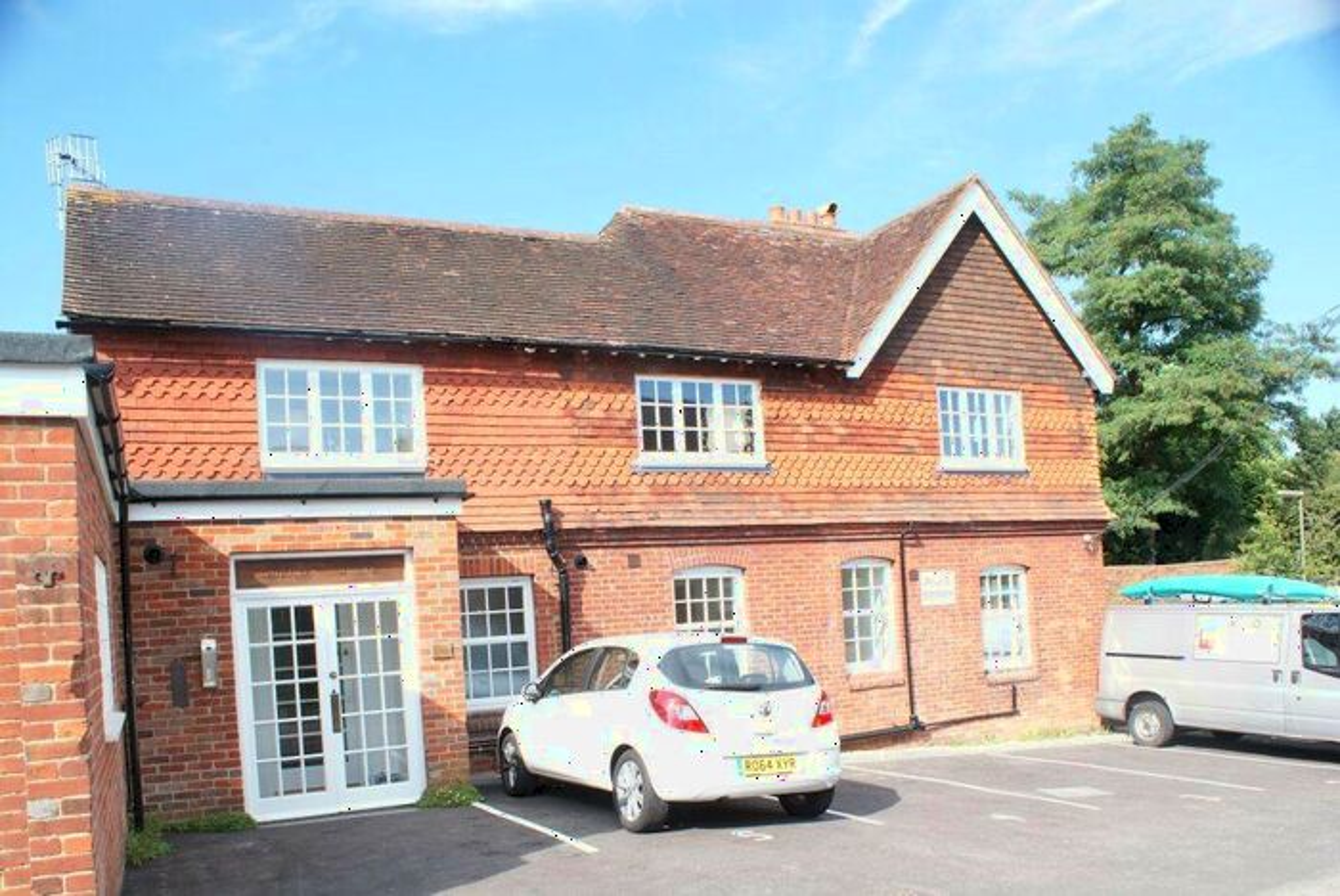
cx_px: 670
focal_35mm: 27
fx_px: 1006
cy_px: 448
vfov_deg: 48.0
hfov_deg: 67.3
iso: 200
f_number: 9
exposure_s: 1/160
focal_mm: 18
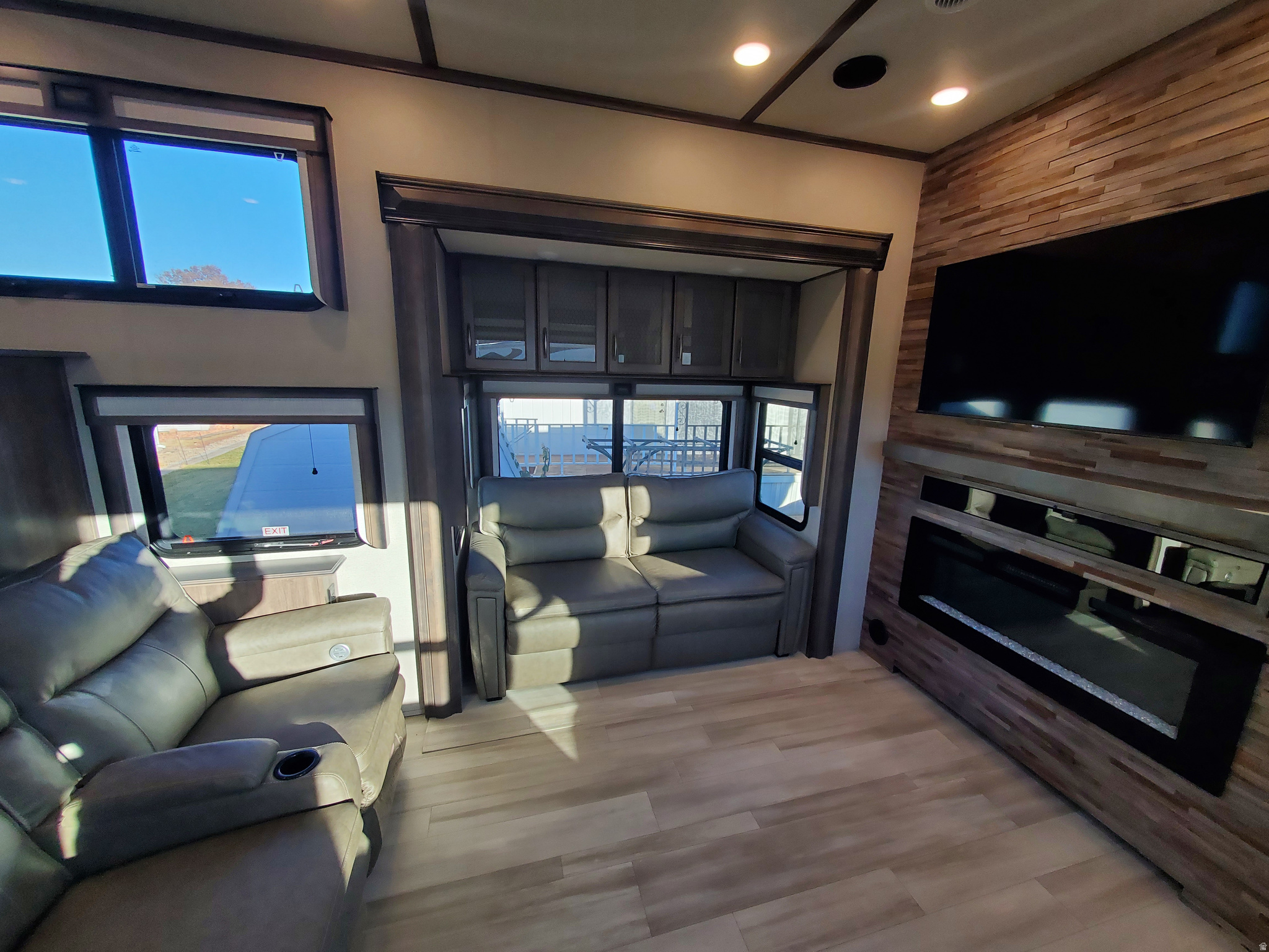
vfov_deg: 89.9
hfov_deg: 106.2
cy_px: 476
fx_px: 477
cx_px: 634
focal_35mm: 13
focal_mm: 1.8
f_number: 2.2
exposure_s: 1/60
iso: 100
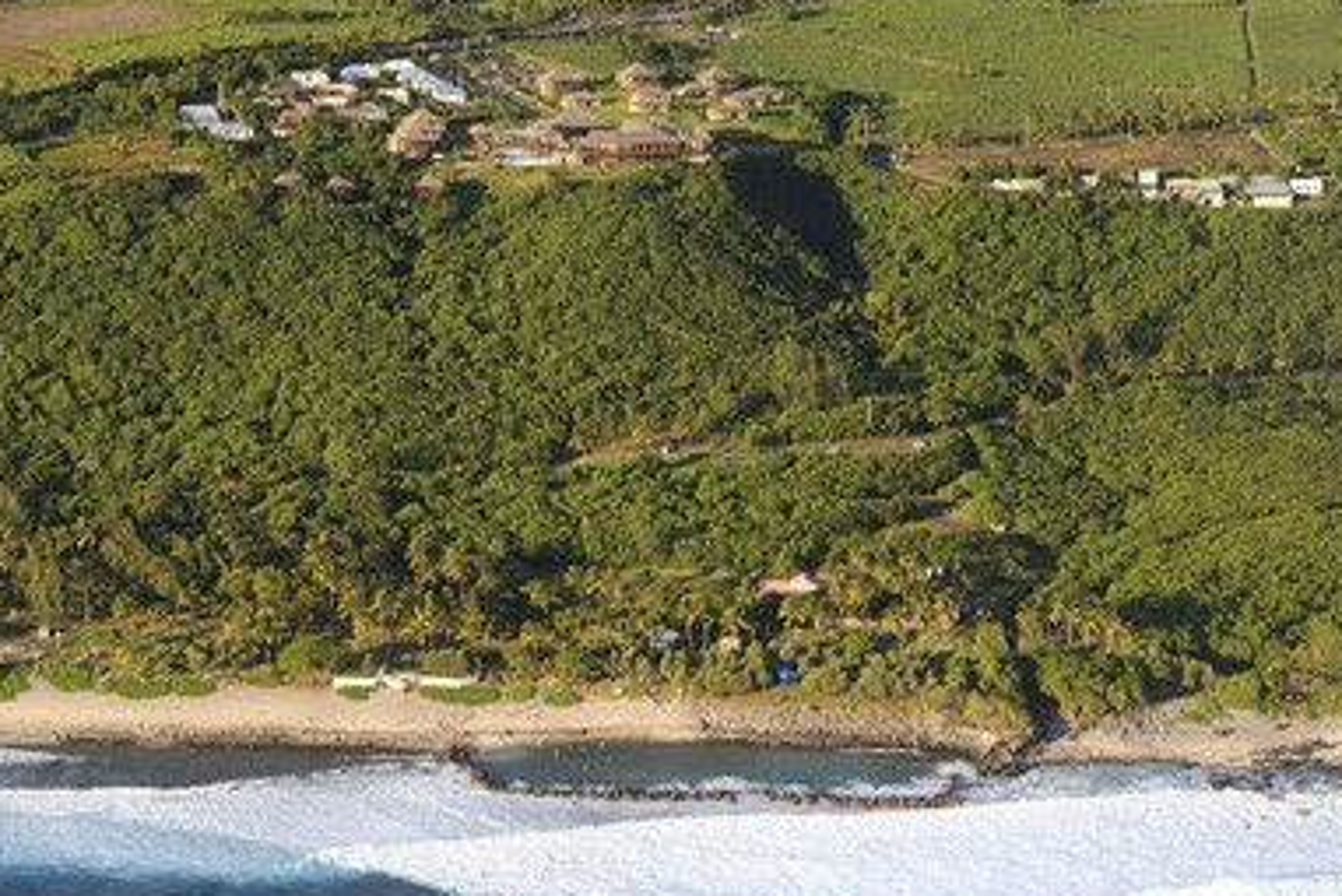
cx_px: 643
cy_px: 478
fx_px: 2871
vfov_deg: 17.7
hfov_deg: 26.3
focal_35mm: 77
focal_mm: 70
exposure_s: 1/640
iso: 400
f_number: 5.6
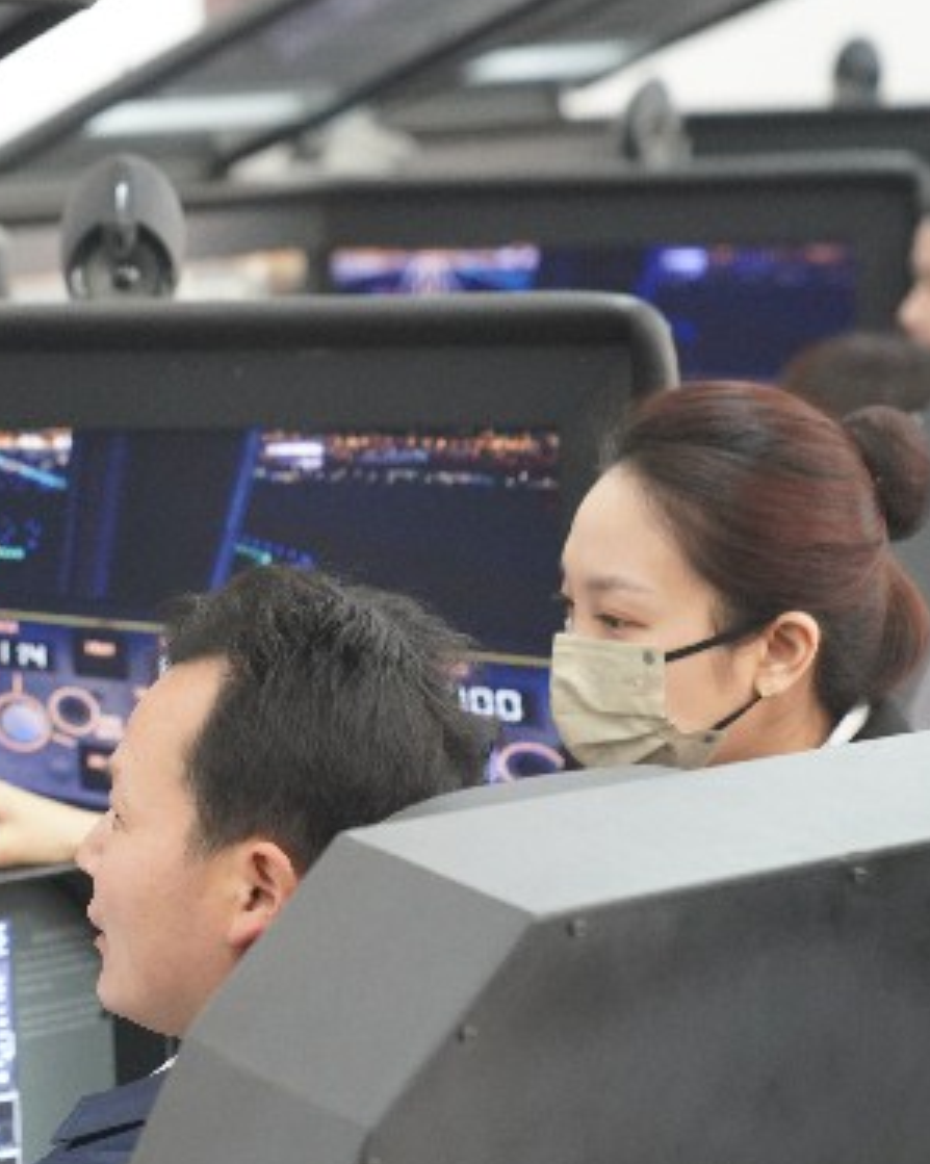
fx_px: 4855
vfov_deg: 13.7
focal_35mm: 141
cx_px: -193
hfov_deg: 10.7
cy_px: 744
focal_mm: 70
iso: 4000
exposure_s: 1/125
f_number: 2.8
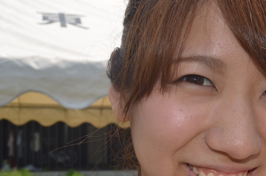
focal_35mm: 60
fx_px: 442
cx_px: 202
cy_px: 129
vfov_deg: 22.3
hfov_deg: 32.8
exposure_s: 1/200
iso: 100
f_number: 9
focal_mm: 24
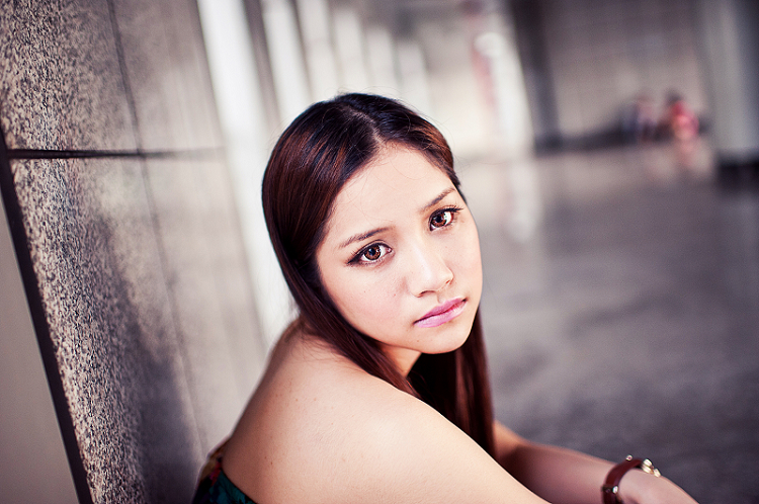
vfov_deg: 37.8
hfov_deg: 54.5
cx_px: 380
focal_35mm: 35
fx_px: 737
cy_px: 252
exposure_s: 1/160
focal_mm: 35
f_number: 1.4
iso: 500
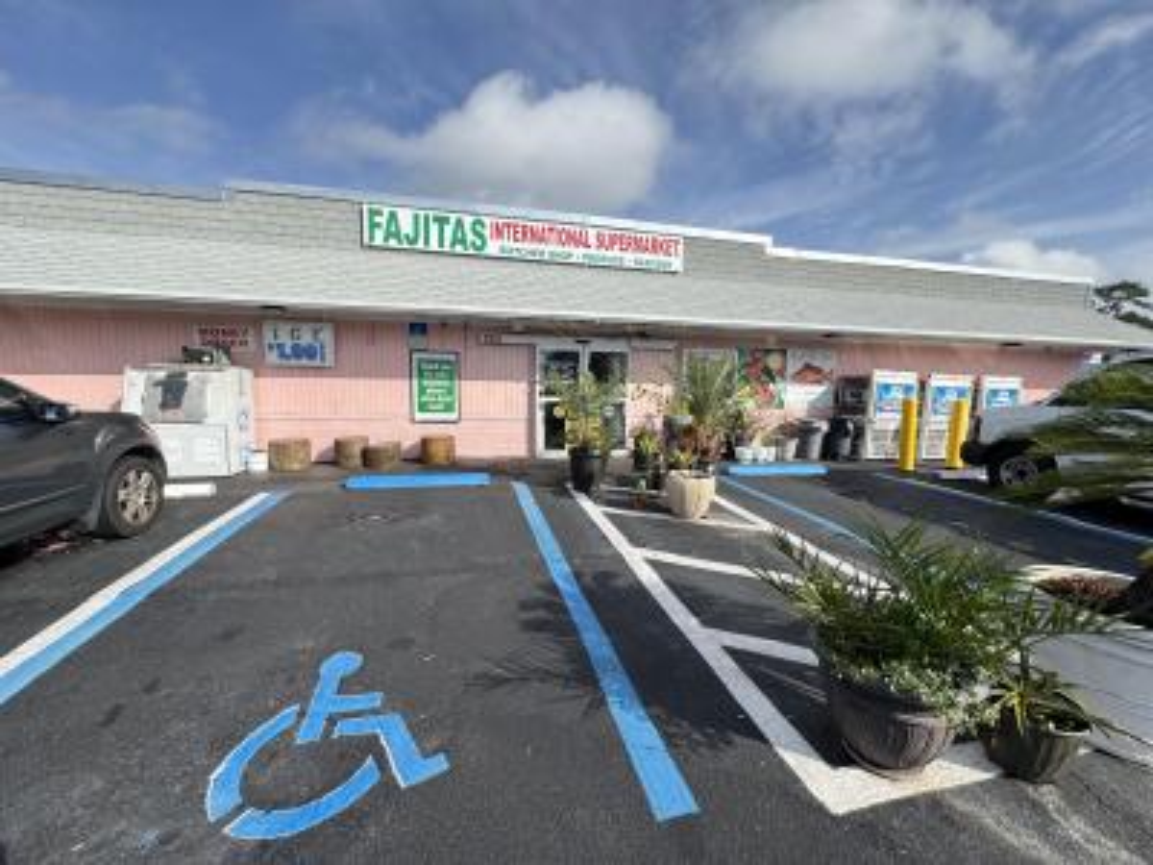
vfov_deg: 85.7
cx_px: 576
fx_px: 466
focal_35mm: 14
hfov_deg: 102.1
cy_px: 432
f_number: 2.2
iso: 50
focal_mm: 2.22
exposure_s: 1/1346
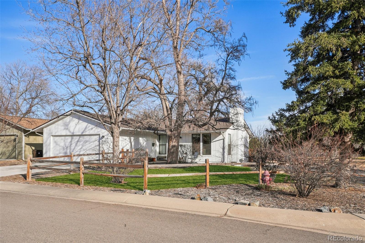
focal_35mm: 30
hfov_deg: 61.9
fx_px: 304
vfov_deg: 43.6
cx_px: 182
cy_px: 122
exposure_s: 1/500
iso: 100
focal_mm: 20
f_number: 8
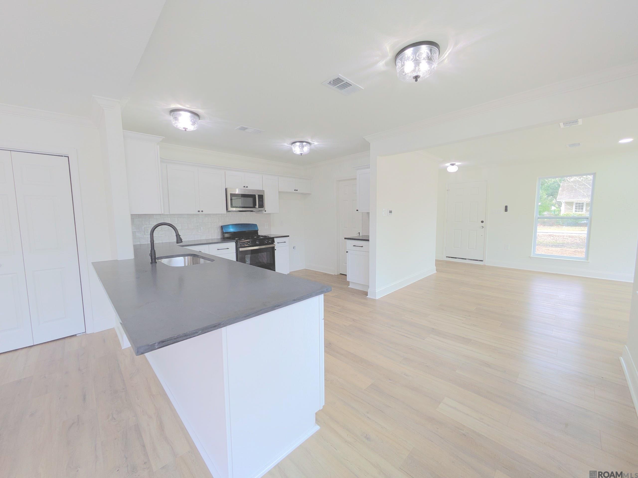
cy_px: 239
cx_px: 319
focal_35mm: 14
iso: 59
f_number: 2.2
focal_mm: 1.83
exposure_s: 1/60
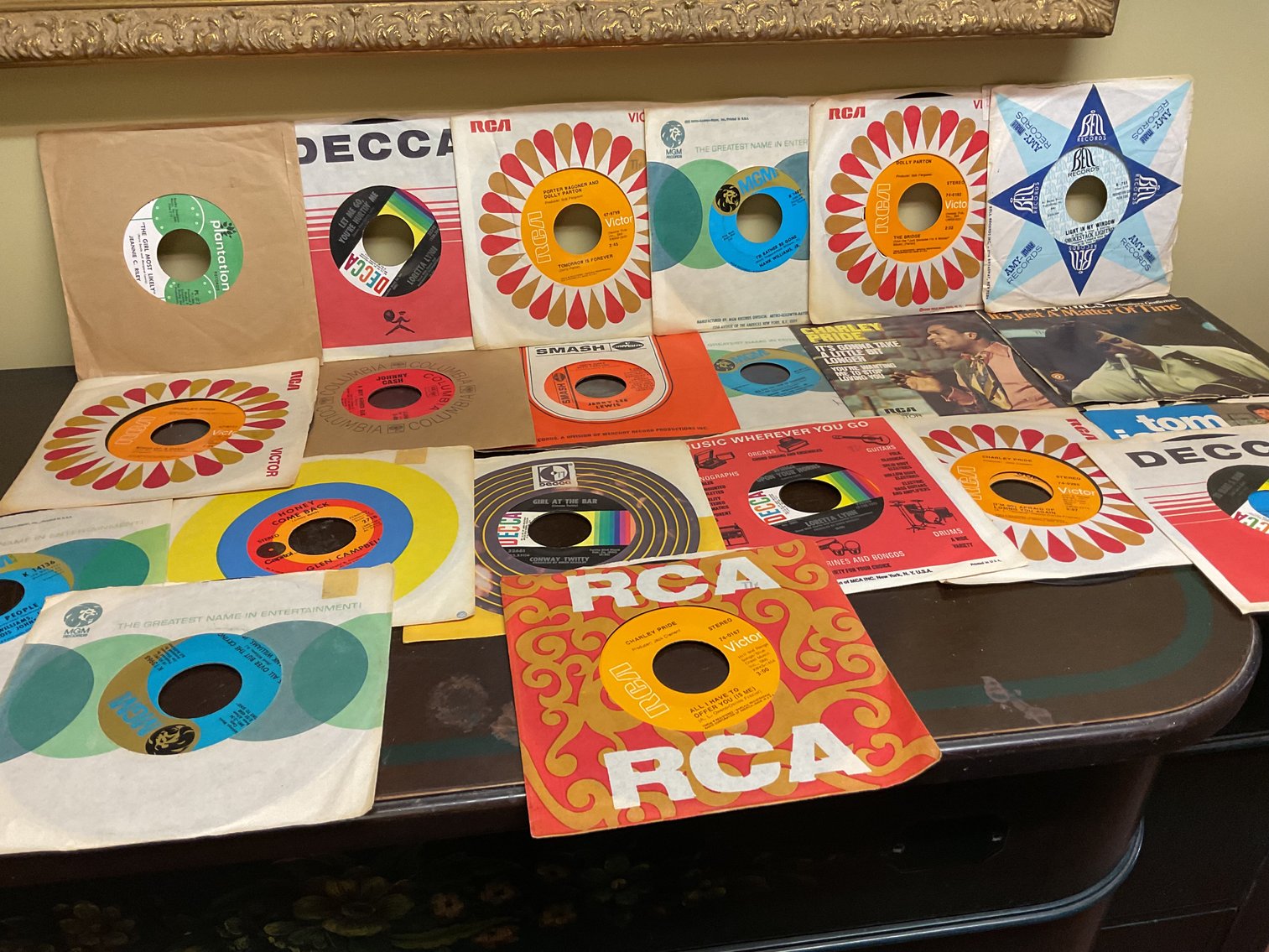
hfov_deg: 61.7
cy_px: 476
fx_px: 1063
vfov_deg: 48.2
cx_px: 634
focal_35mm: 29
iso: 100
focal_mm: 3
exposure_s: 1/60
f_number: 1.8
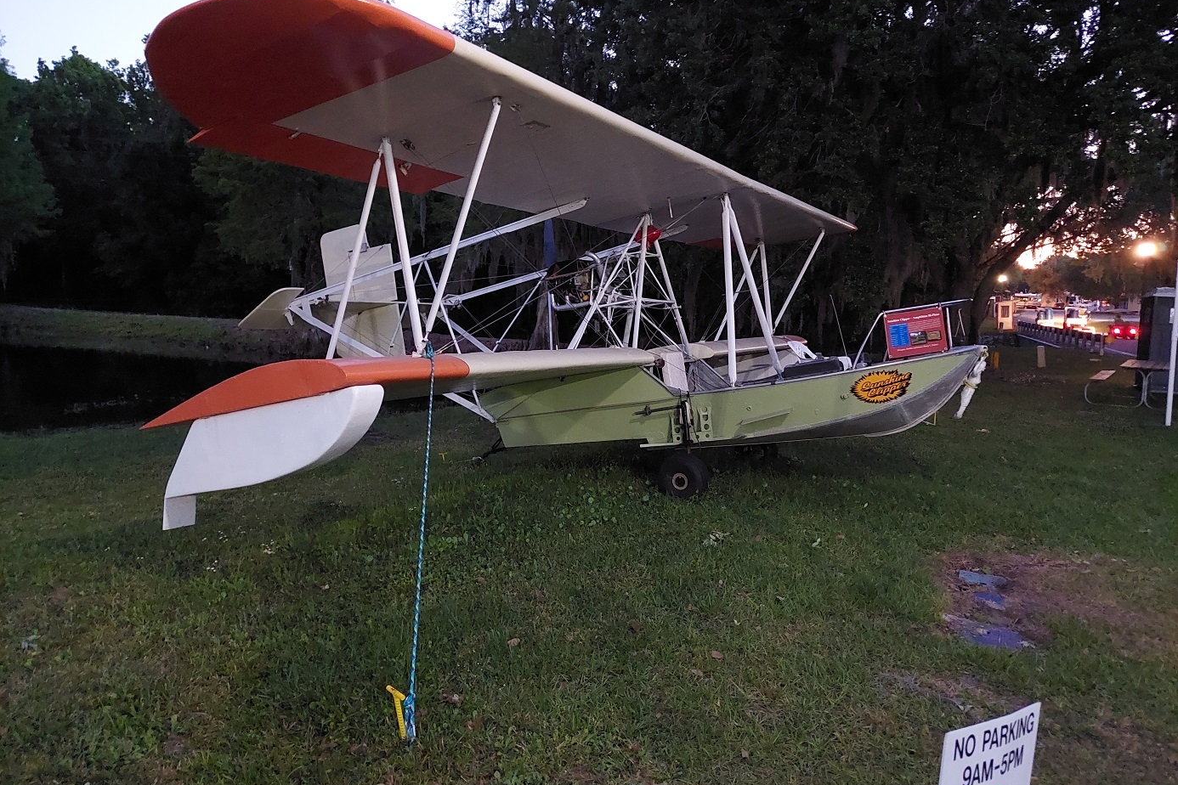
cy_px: 377
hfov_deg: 71.5
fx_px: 818
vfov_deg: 51.3
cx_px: 589
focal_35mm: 25
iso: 2000
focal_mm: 5.23
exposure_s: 1/8
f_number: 1.8
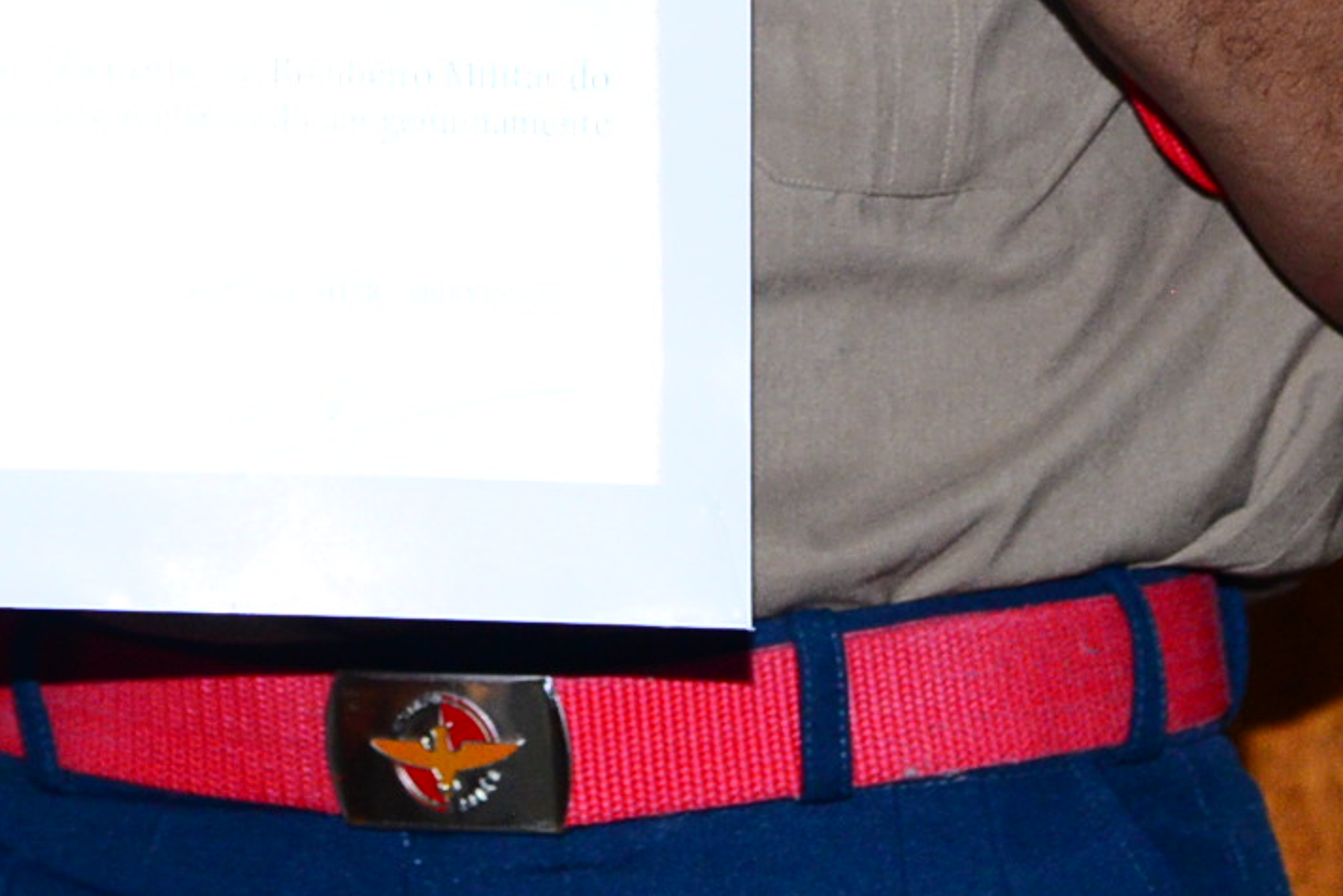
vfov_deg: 4.3
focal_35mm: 317
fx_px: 11827
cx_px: -285
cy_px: -870
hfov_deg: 6.5
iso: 1600
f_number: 4.5
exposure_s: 1/125
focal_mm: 75
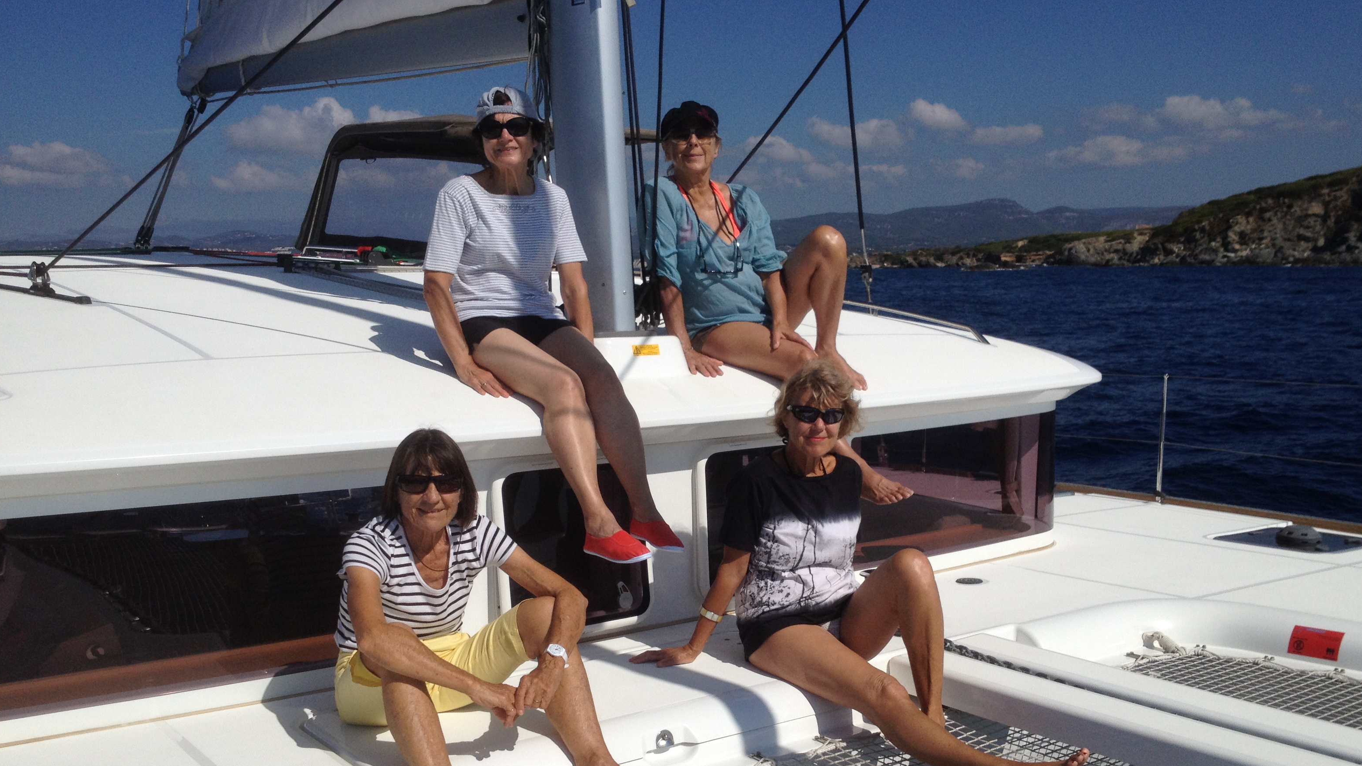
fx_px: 1444
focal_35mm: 40
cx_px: 709
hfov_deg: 50.5
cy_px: 478
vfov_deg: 29.6
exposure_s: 1/5525
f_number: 2.4
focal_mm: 4.28
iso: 50
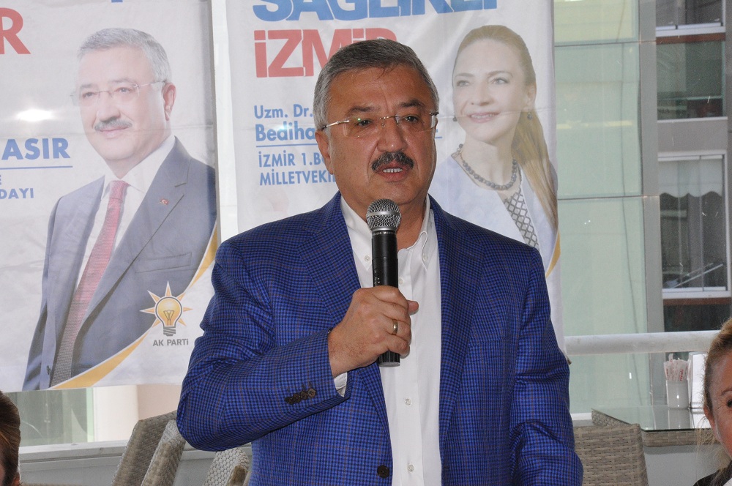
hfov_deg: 16.1
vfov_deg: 10.7
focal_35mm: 128
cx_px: 366
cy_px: 243
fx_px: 2589
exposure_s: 1/200
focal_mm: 85
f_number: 20
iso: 2000
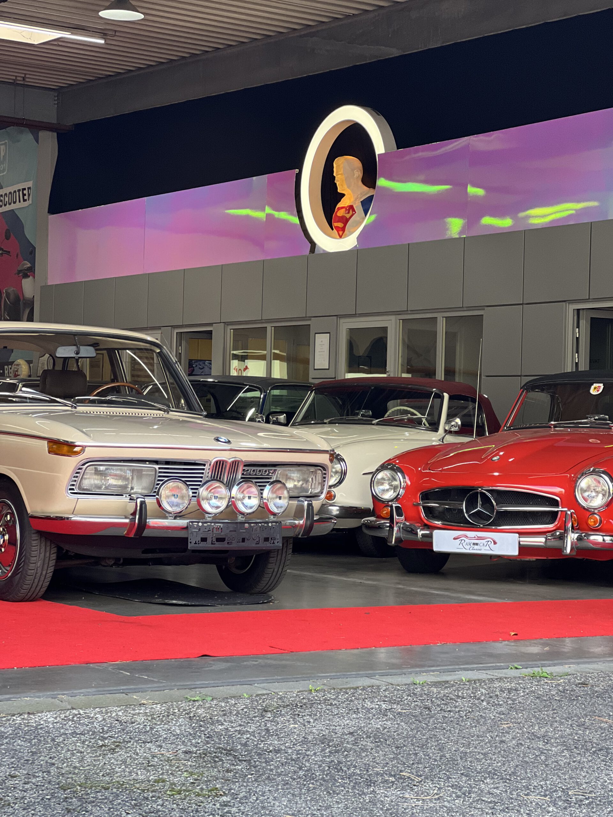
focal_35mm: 77
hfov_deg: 19.1
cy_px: 408
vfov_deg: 25.3
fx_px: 1818
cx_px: 306
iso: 160
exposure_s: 1/121
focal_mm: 9
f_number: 2.8
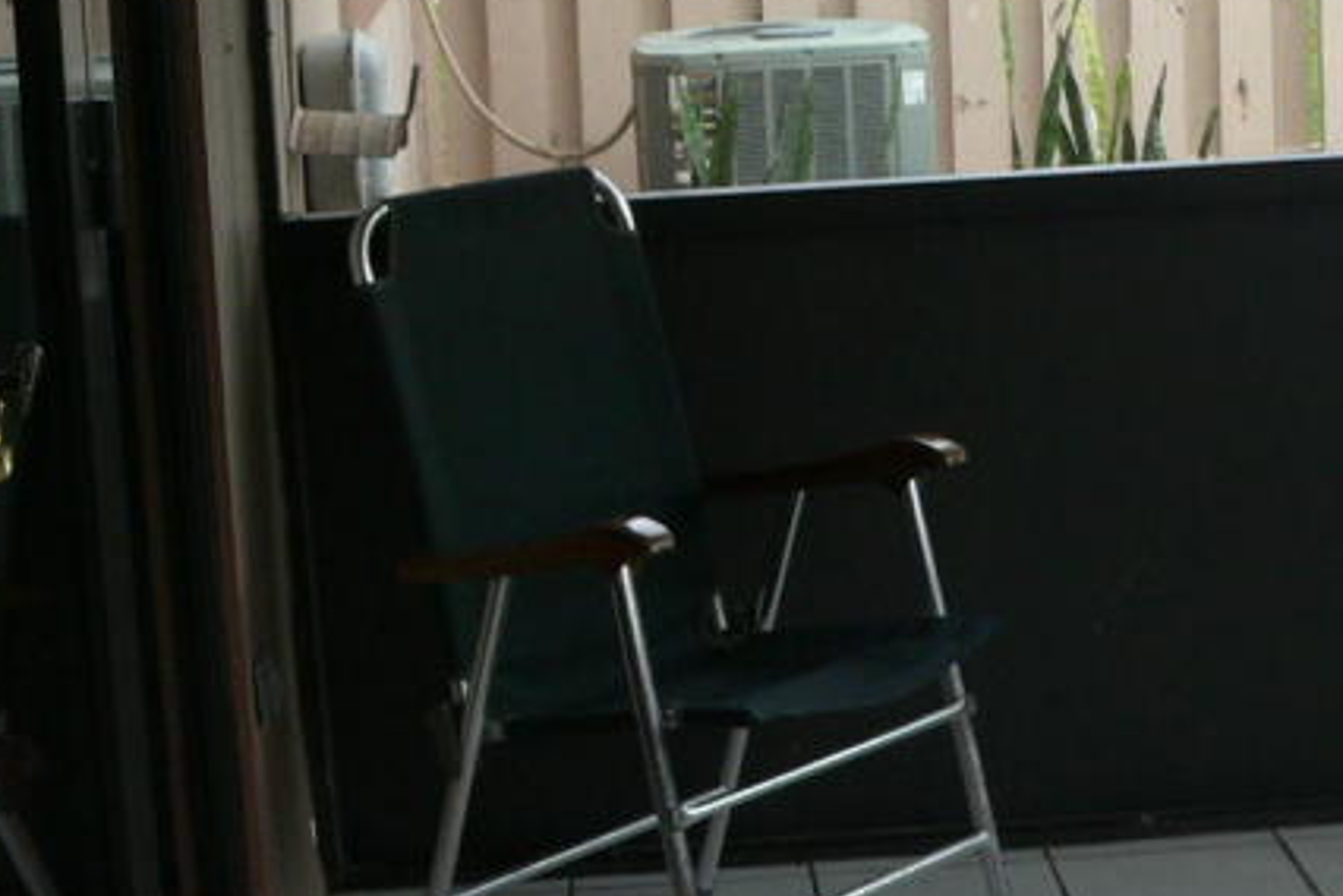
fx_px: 3357
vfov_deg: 15.1
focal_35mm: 90
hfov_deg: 21.6
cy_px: 256
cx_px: 1419
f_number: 3.3
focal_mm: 6
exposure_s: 1/40
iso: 100
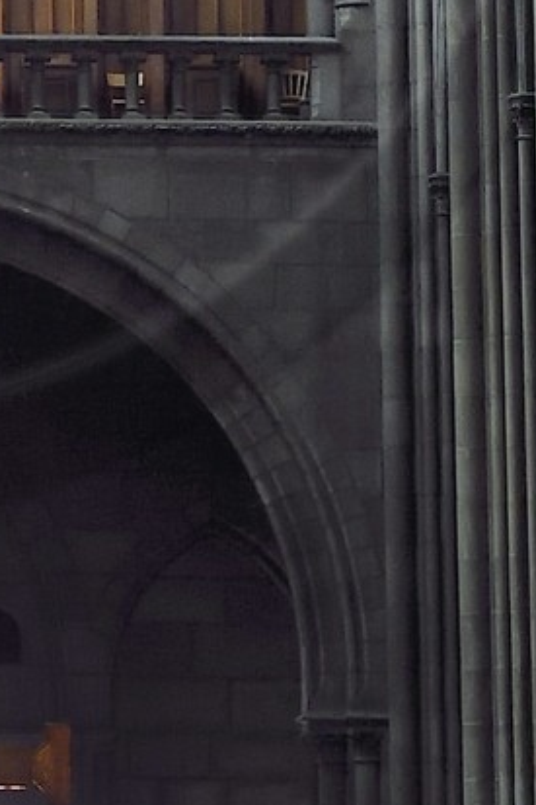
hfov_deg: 4.9
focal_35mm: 279
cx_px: -244
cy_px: -382
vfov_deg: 7.3
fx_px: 6236
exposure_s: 1/20
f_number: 9
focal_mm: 48
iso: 1600
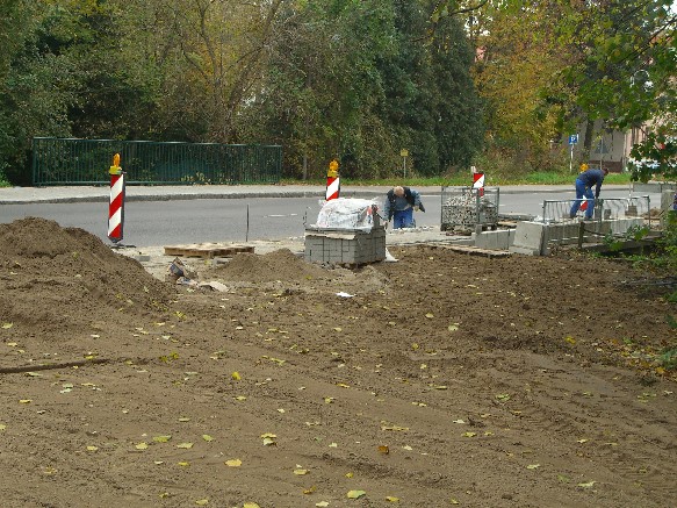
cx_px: 338
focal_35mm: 68
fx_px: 1330
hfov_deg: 28.6
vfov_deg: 21.6
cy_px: 254
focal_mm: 14.2
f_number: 4
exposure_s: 1/60
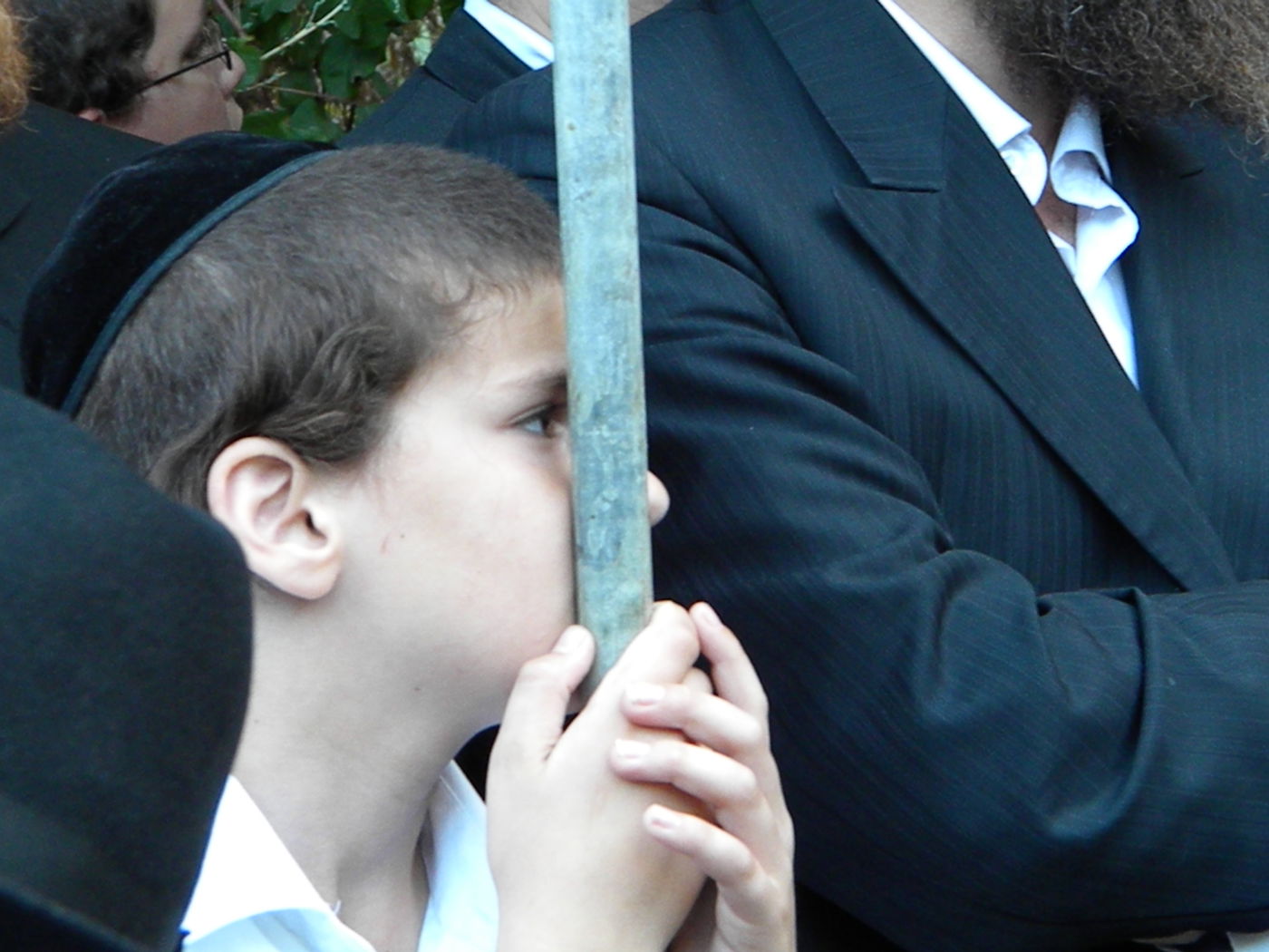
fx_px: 3849
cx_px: 634
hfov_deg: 18.7
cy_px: 476
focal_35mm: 105
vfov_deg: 14.1
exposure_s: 1/72.3
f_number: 4.7
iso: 720
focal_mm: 19
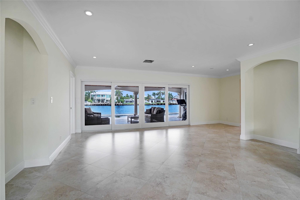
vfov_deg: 73.7
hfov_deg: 96.7
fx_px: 133
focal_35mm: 16
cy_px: 100
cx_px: 150
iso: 800
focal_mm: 16
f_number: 5
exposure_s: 1/200
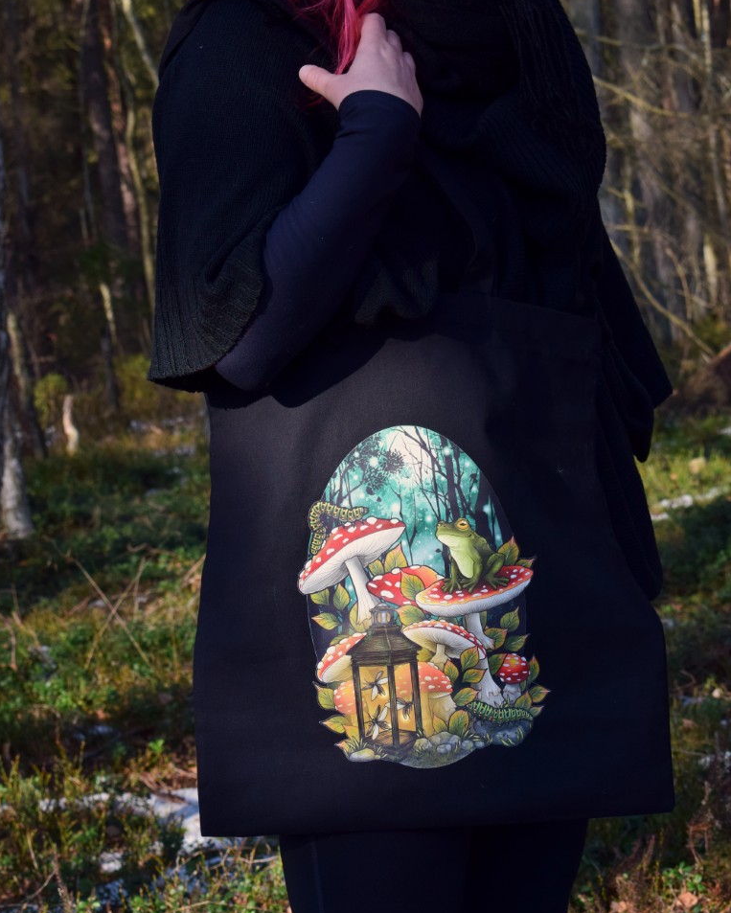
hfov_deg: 16.4
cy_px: 542
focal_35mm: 94
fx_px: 2529
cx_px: 364
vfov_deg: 20.4
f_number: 10
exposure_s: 1/320
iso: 400
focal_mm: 55
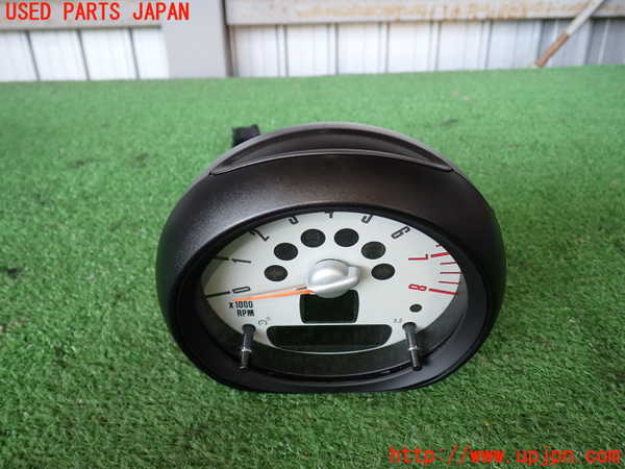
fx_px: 542
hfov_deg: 60.0
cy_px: 234
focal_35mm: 30
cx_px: 312
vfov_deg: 46.8
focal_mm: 5.4
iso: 125
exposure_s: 1/60
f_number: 2.3
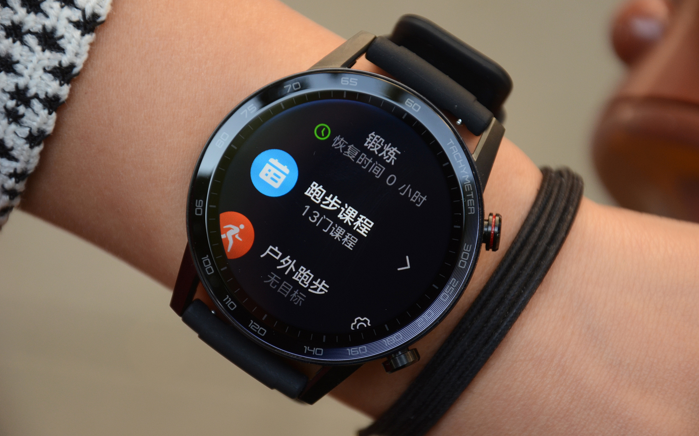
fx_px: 3057
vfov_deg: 8.2
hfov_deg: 13.0
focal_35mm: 161
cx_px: 349
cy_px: 210
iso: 500
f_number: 5.6
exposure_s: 1/125
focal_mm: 105
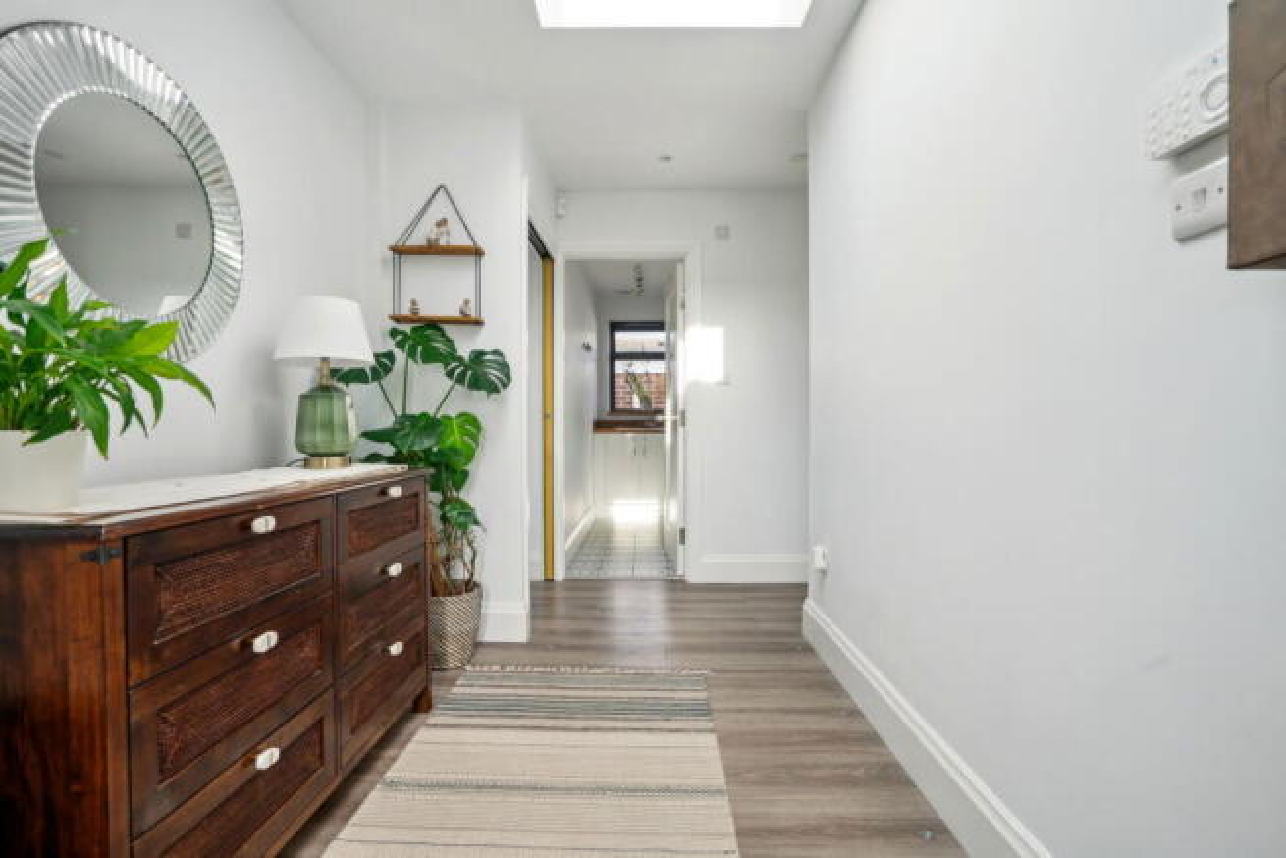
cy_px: 429
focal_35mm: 16
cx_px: 643
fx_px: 572
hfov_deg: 96.7
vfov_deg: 73.8
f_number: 8
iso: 640
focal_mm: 16
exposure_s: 1/50
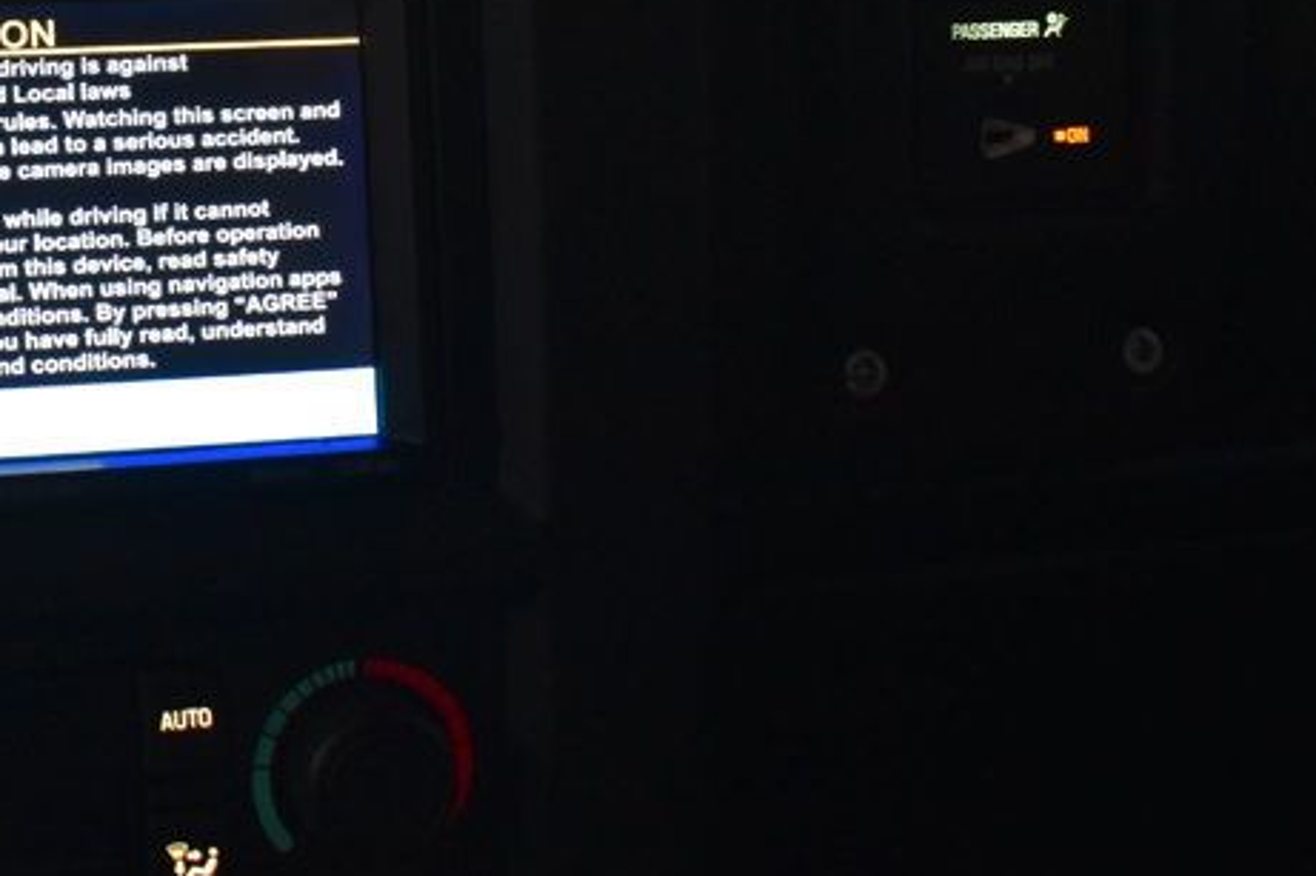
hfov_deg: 30.2
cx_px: -103
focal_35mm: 60
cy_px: 86
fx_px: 2192
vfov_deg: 22.1
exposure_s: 1/15
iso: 1600
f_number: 5
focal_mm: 18
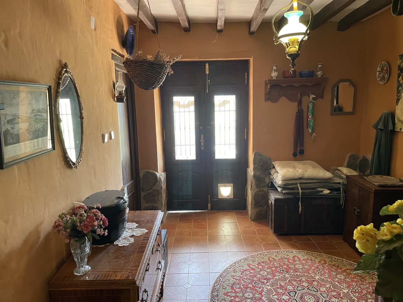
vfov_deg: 53.1
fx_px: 303
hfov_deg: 67.3
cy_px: 151
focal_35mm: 26
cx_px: 202
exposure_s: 1/50
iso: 320
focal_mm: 4.2
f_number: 1.6
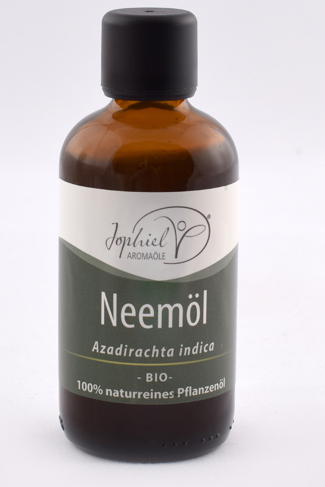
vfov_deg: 31.4
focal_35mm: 64
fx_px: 866
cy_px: 232
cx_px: 157
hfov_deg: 21.2
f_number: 9
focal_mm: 40
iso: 100
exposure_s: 1/100
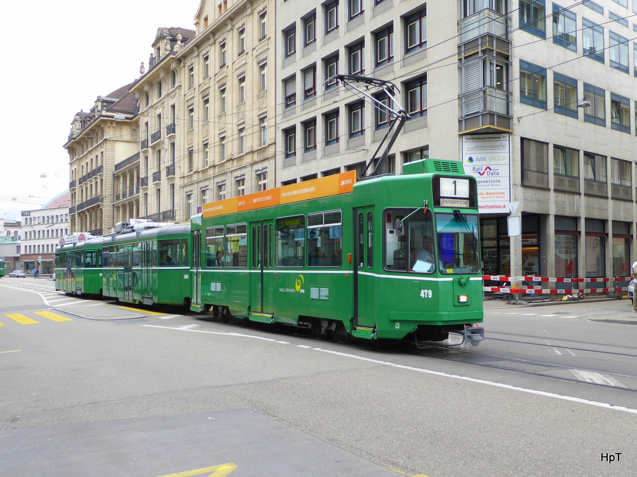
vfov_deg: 41.8
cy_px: 238
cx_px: 318
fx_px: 625
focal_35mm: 34
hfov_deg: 54.0
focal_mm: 5.8
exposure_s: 1/250
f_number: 3.6
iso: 80
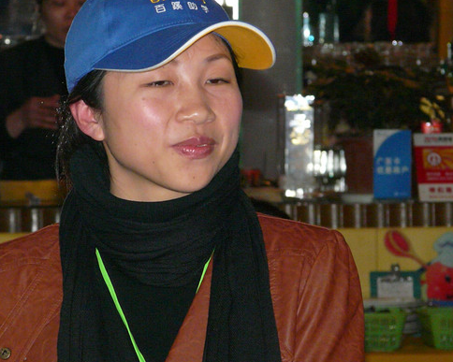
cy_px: 181
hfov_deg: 6.8
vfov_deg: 5.4
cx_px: 187
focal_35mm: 285
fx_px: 3820
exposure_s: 1/80
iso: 400
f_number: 3.6
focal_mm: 35.2
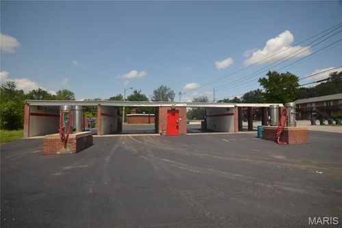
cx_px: 171
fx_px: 142
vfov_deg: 77.3
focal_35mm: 15
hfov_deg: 100.4
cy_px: 114
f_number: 6.3
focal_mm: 10
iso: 100
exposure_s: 1/160
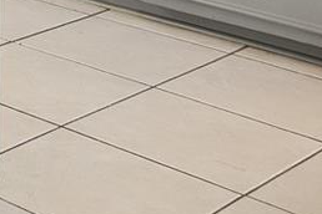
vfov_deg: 9.7
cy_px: -353
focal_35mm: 119
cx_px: -363
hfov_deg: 13.9
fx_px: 1064
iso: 320
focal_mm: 10
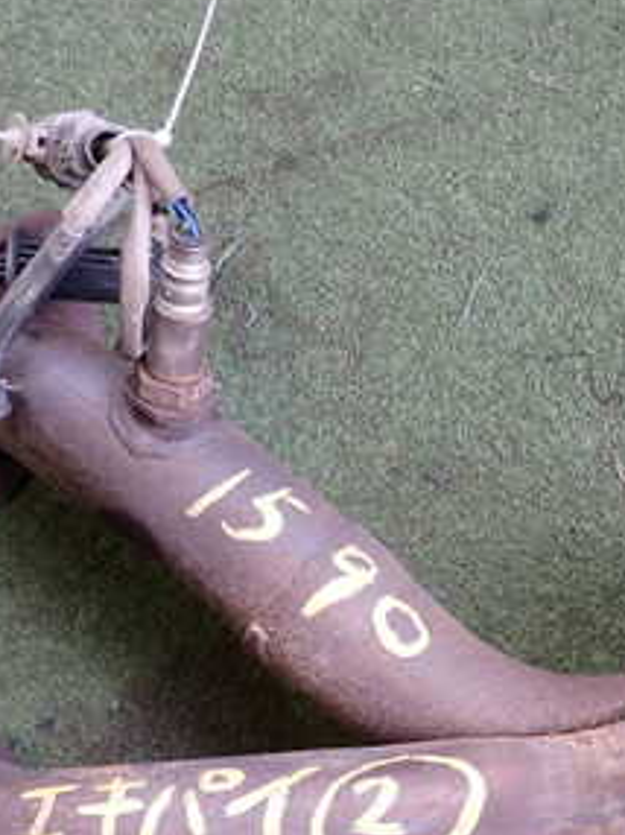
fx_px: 1519
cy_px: 517
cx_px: 421
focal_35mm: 63
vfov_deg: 30.6
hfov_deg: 23.1
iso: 200
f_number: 2.3
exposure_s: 1/50
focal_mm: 5.4
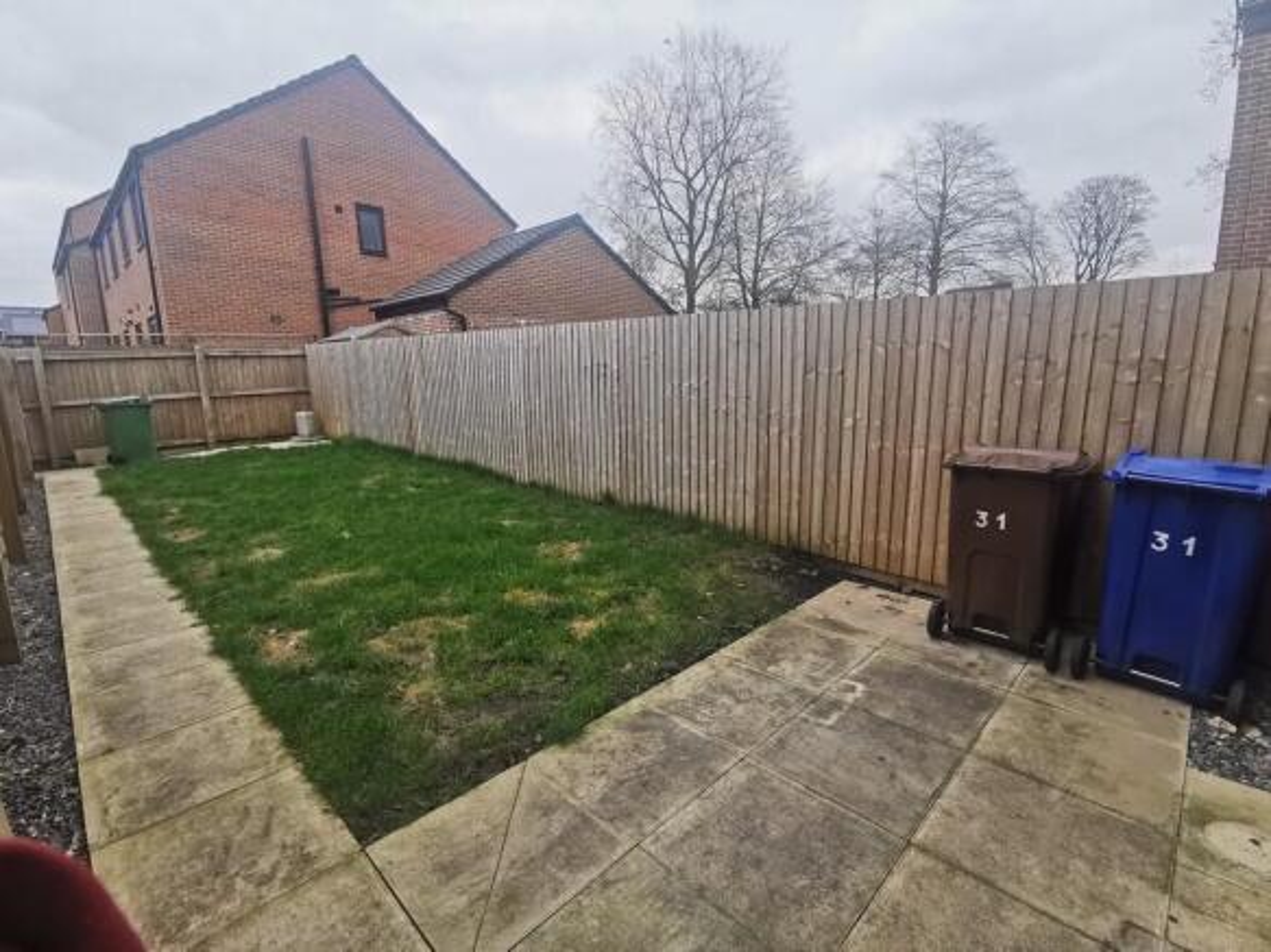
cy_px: 476
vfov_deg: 78.1
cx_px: 636
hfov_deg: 94.5
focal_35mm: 16
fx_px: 587
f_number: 2.2
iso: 50
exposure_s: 1/483
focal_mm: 2.35
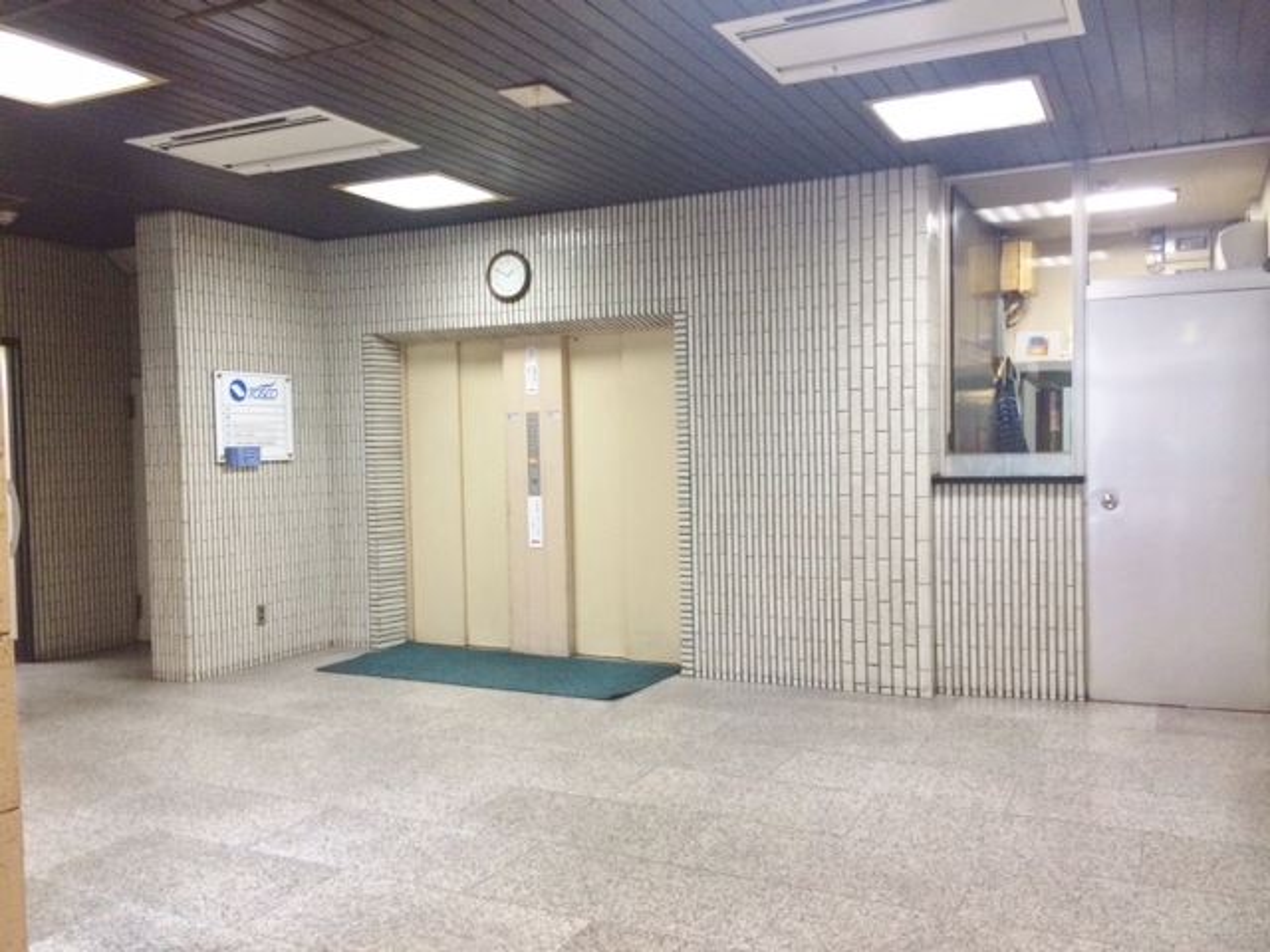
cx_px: 635
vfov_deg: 48.2
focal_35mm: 29
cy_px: 476
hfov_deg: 61.7
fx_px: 1064
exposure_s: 1/33
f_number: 2.2
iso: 250
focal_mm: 4.15
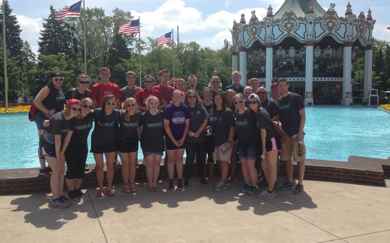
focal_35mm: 36
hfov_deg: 54.0
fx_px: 383
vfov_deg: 35.3
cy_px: 114
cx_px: 199
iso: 50
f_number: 2.4
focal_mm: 4.12
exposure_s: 1/1938
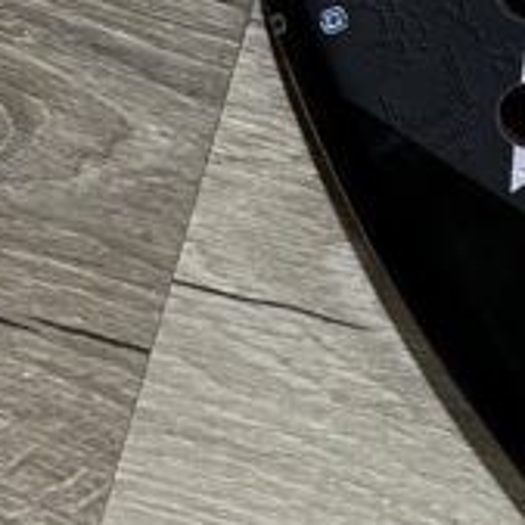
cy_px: 9
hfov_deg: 8.4
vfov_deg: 8.7
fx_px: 3449
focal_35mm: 201
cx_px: 873
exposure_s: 1/33
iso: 250
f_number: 1.78
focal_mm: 6.86
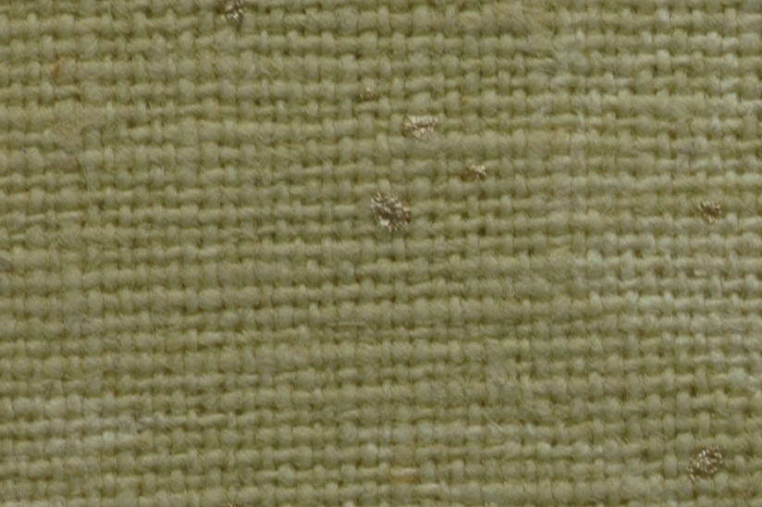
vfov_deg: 2.4
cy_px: 696
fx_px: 12157
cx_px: 1287
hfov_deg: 3.6
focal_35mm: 575
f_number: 14
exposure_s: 1/30
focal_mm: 105
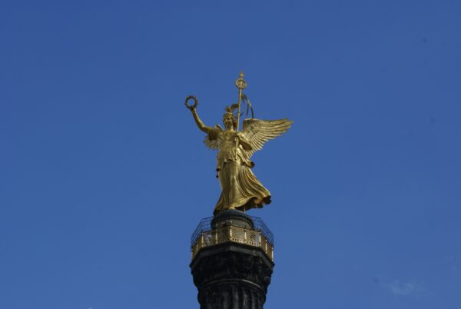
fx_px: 1347
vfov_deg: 13.1
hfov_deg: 19.4
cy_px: 154
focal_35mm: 105
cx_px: 230
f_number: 13
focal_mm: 70
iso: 100
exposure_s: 1/200
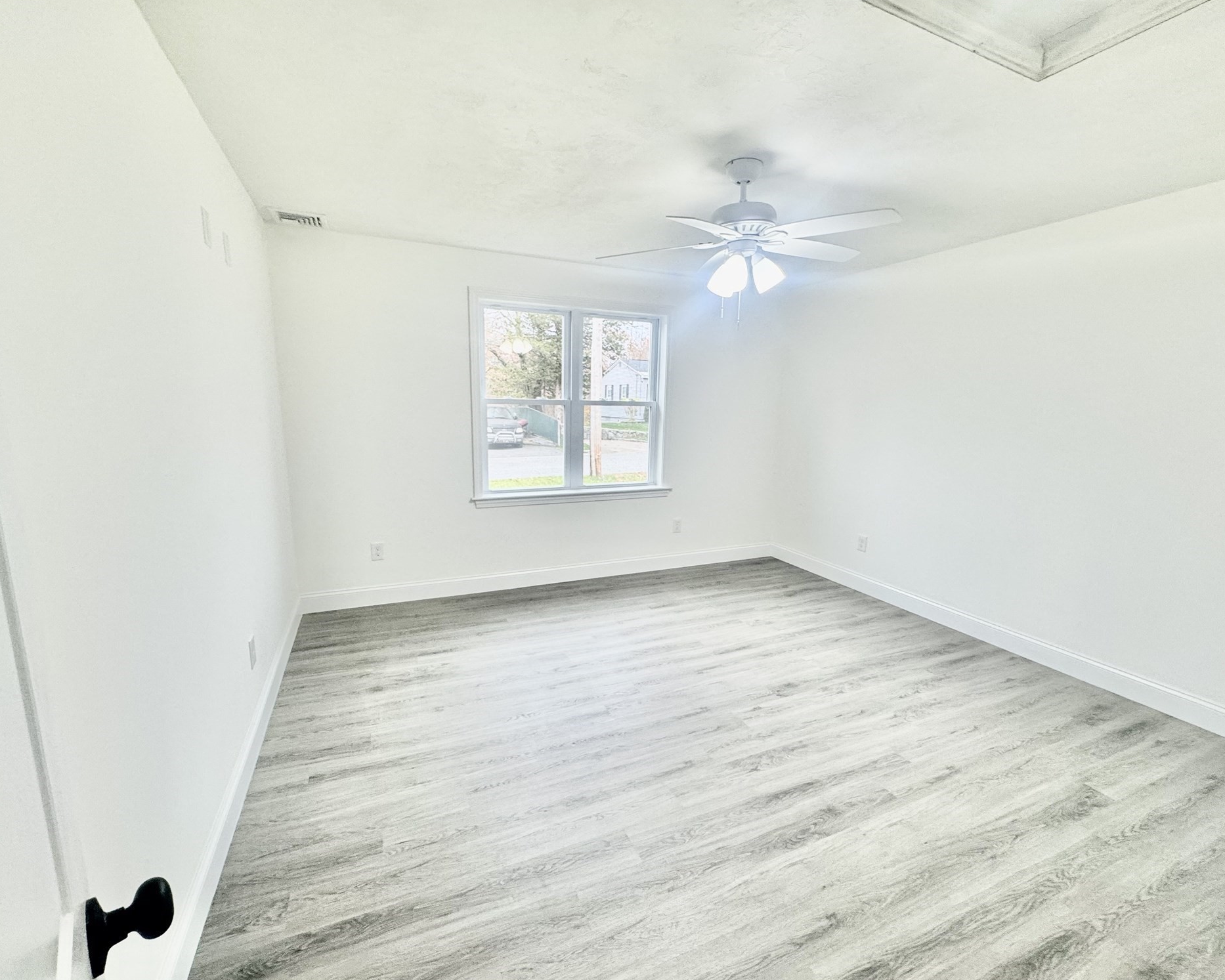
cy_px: 495
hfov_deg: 96.8
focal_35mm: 15
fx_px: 544
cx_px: 612
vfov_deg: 84.0
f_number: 2.2
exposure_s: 1/120
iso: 200
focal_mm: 2.22
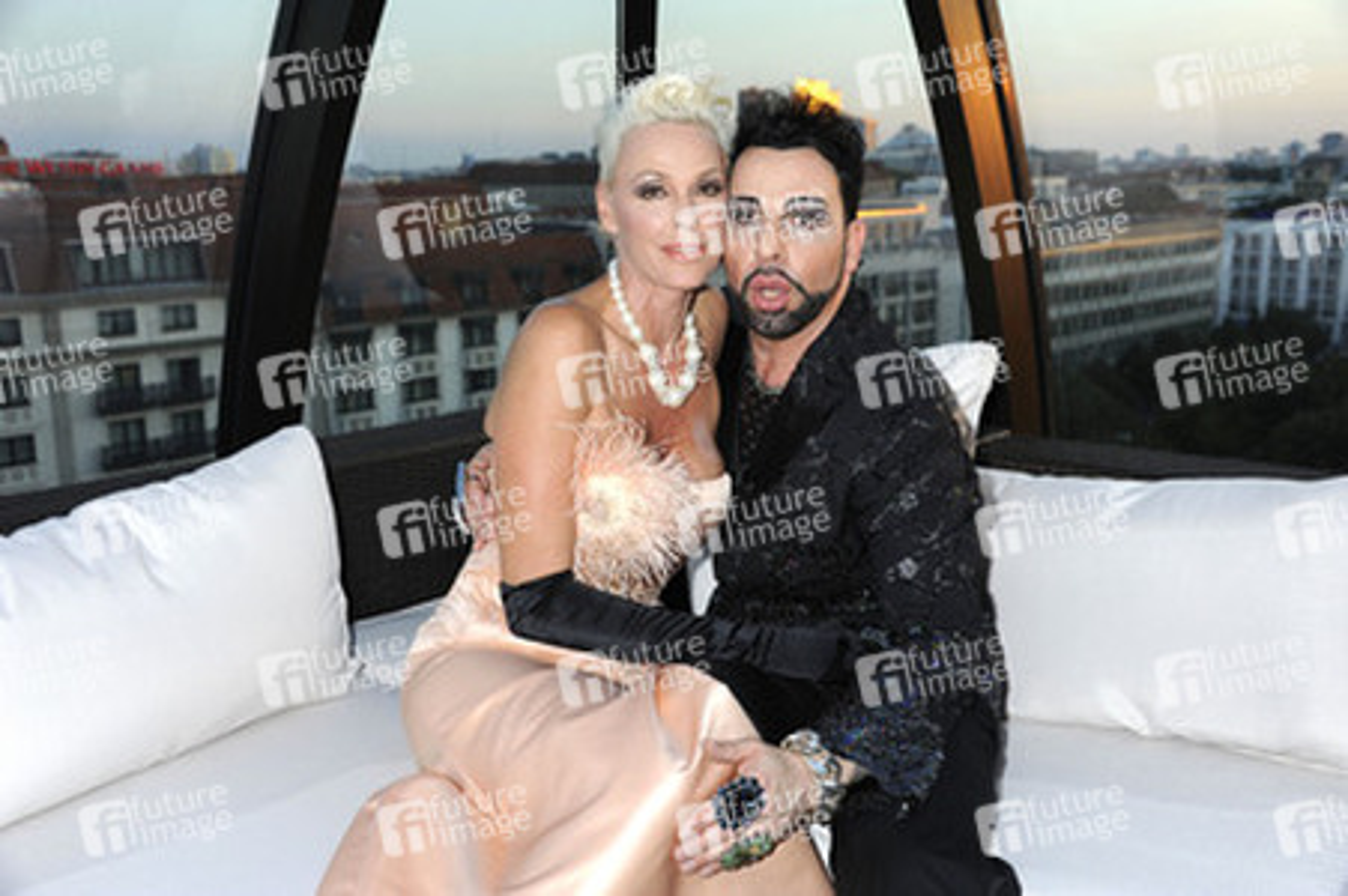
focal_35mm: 38
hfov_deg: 50.7
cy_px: 448
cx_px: 674
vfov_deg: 35.0
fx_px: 1422
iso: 640
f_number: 5.6
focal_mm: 38
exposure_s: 1/160
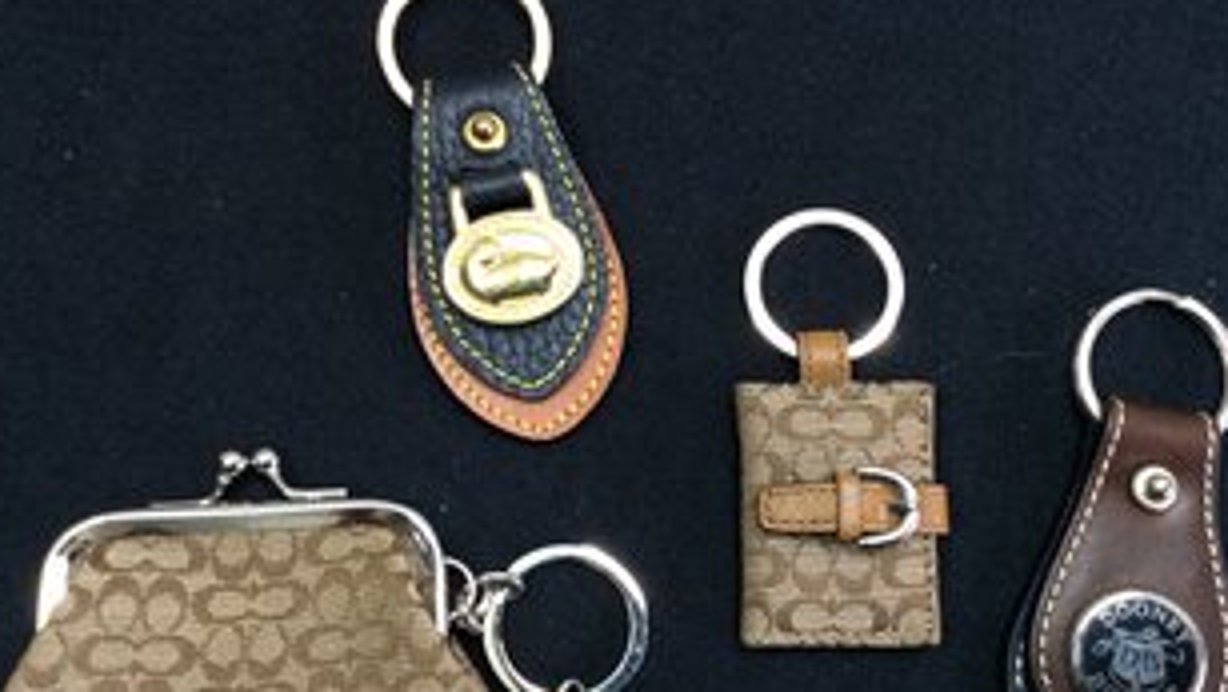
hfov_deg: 51.6
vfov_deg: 30.4
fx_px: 1270
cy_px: 422
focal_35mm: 39
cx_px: 628
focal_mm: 3.3
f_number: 2.4
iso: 80
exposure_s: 1/24
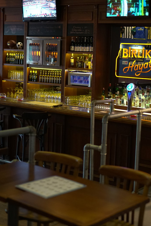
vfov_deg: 29.6
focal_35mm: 68
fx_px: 428
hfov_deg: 19.8
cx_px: 125
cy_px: 101
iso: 1250
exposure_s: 1/125
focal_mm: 35
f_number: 1.6
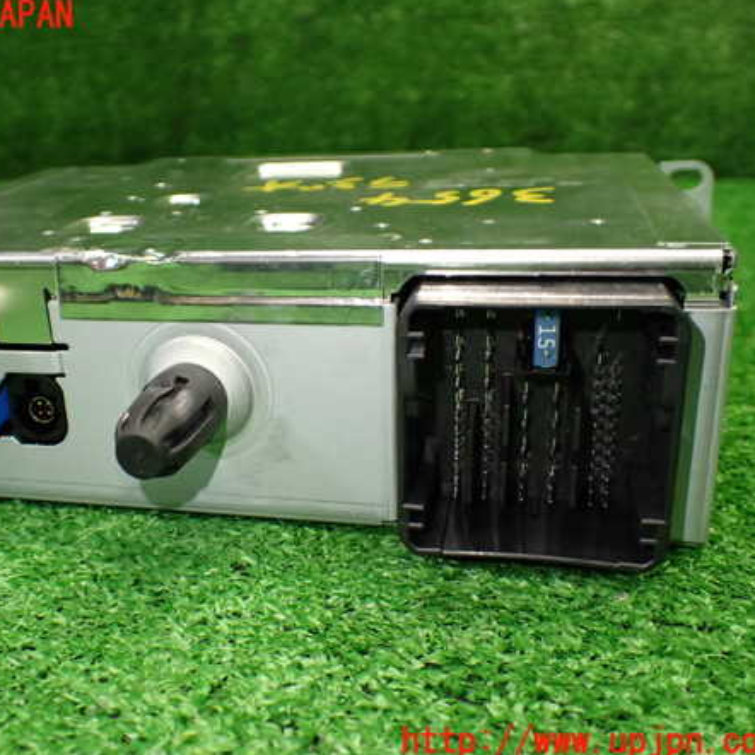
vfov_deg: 46.0
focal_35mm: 36
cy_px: 379
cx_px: 275
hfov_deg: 45.6
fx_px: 888
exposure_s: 1/125
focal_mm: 5.4
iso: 400
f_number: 2.3
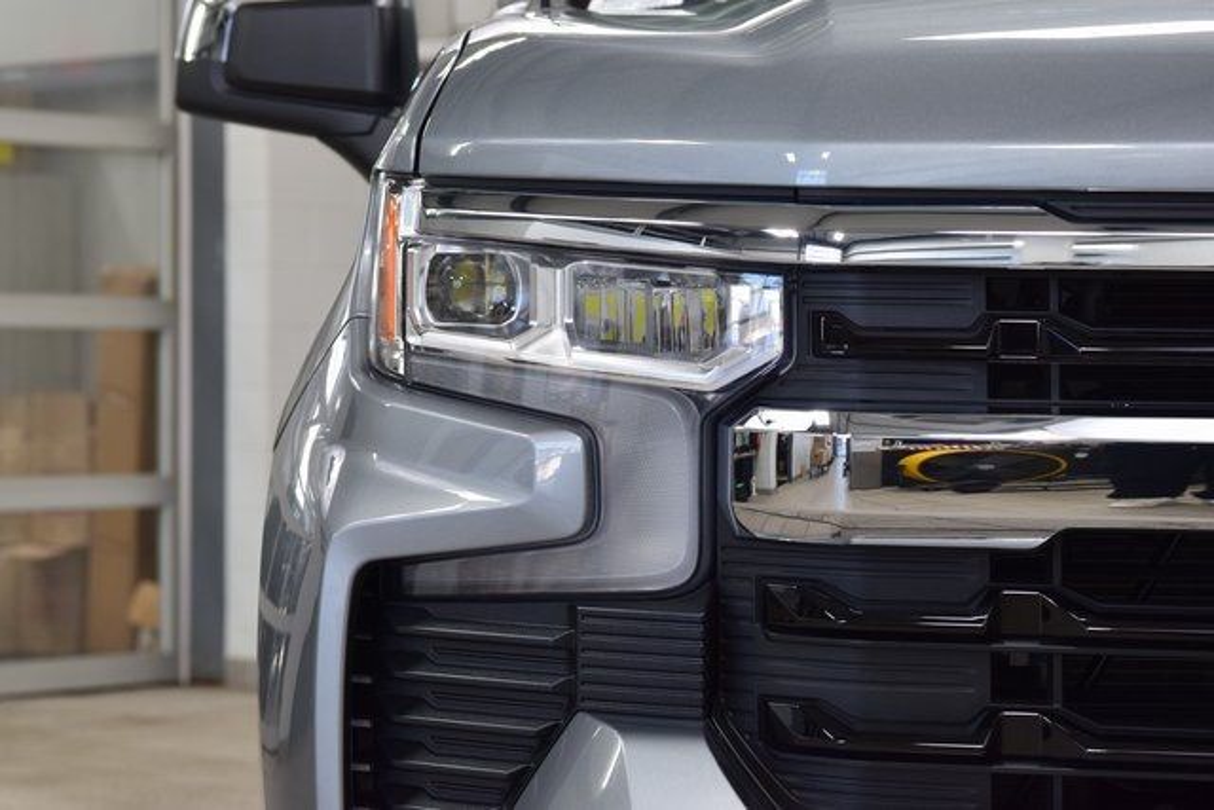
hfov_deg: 19.5
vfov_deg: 13.0
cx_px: 607
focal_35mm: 105
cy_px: 405
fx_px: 3541
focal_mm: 70
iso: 900
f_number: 7.1
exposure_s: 1/30
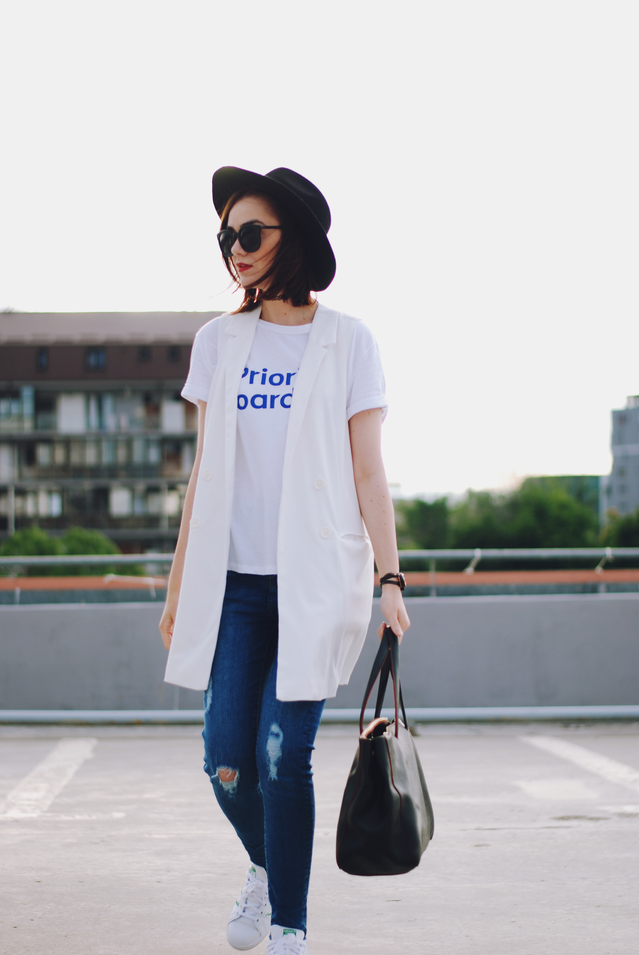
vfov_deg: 27.0
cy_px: 478
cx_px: 320
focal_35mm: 75
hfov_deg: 18.2
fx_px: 1991
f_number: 1.8
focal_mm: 50
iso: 100
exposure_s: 1/500
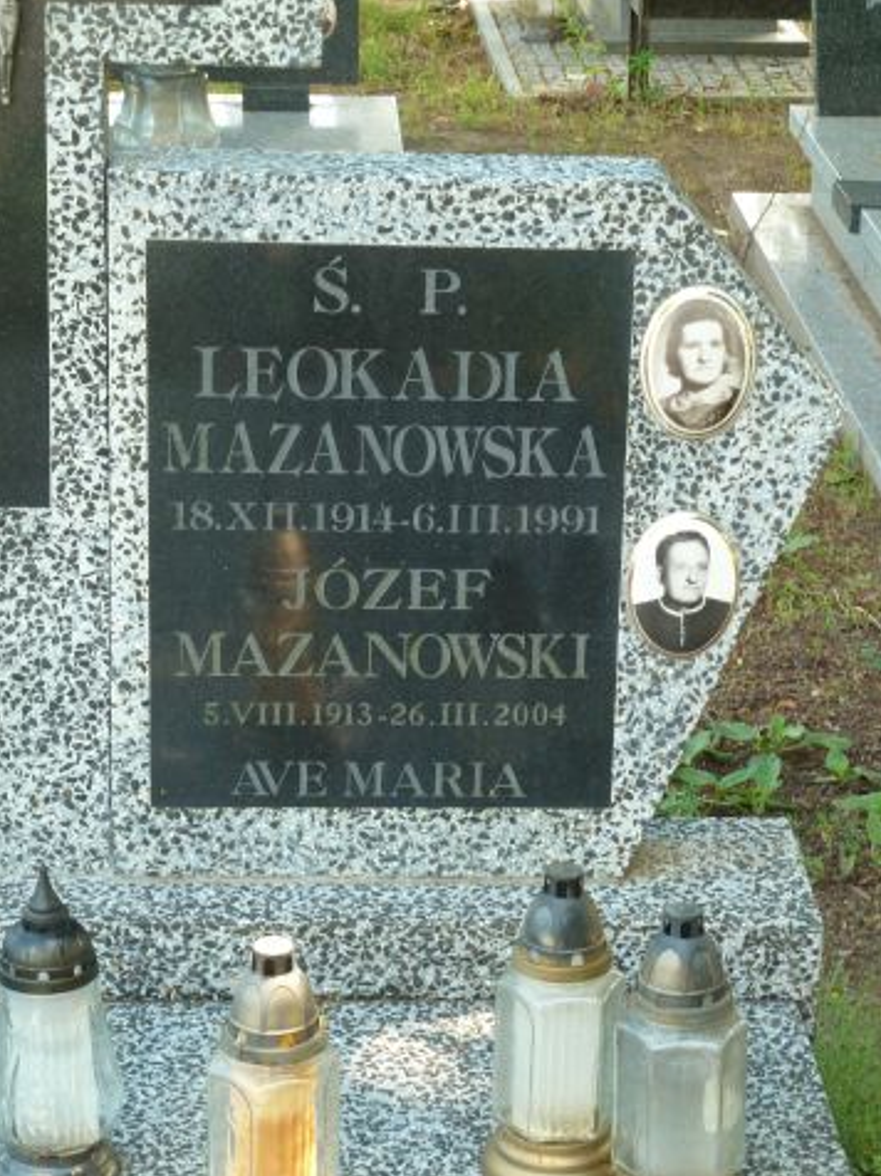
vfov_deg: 20.2
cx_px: 438
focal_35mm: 97
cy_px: 589
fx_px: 3293
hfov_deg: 15.2
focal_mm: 15.8
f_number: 4.3
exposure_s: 1/50
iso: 200
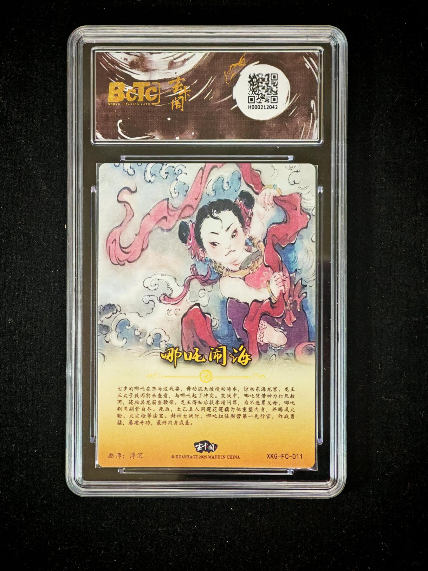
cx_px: 214
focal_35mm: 85
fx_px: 1401
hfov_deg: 17.4
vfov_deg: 23.0
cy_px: 286
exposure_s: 1/25
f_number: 2.4
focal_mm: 8.67
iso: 500
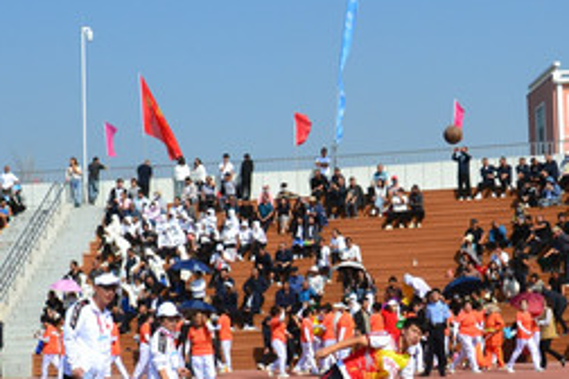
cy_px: 378
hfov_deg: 20.9
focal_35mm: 97
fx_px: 1533
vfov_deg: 13.9
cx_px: 391
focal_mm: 24
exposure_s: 1/500
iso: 280
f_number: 11
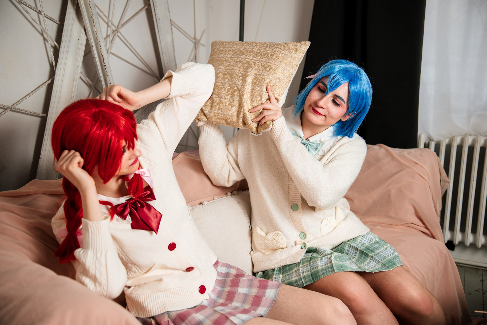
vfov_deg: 36.0
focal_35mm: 37
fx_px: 501
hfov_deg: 51.9
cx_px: 244
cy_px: 162
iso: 140
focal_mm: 37
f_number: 2.8
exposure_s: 1/160
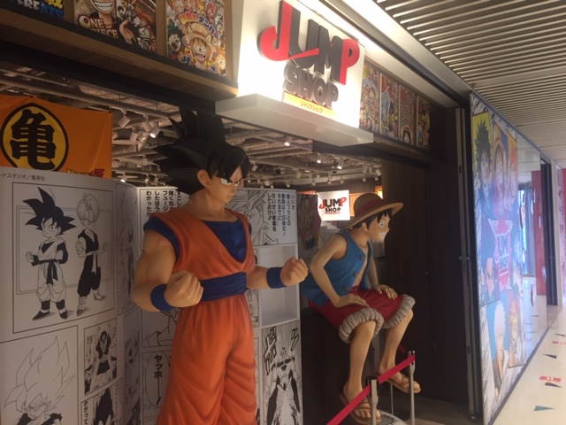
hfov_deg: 61.7
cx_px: 283
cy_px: 212
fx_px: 474
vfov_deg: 48.2
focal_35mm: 29
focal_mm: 4.15
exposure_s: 1/30
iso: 80
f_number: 2.2
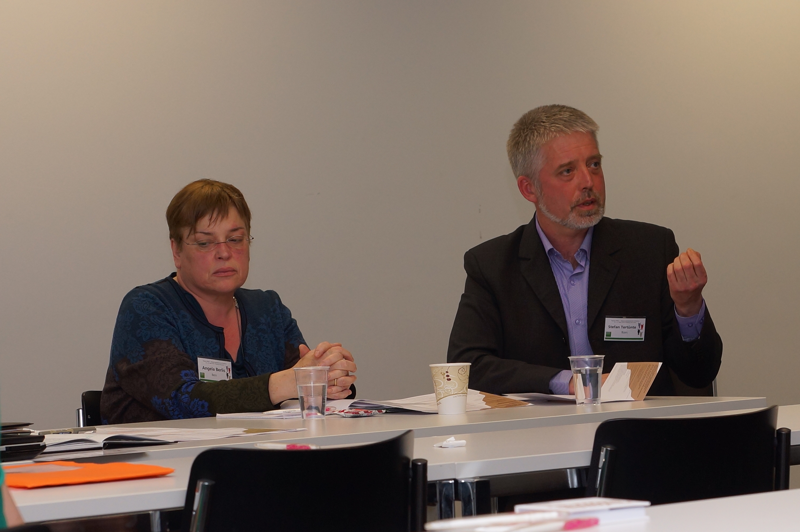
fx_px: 2664
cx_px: 400
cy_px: 266
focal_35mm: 120
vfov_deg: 11.4
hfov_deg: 17.1
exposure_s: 1/80
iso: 200
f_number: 4
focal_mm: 40
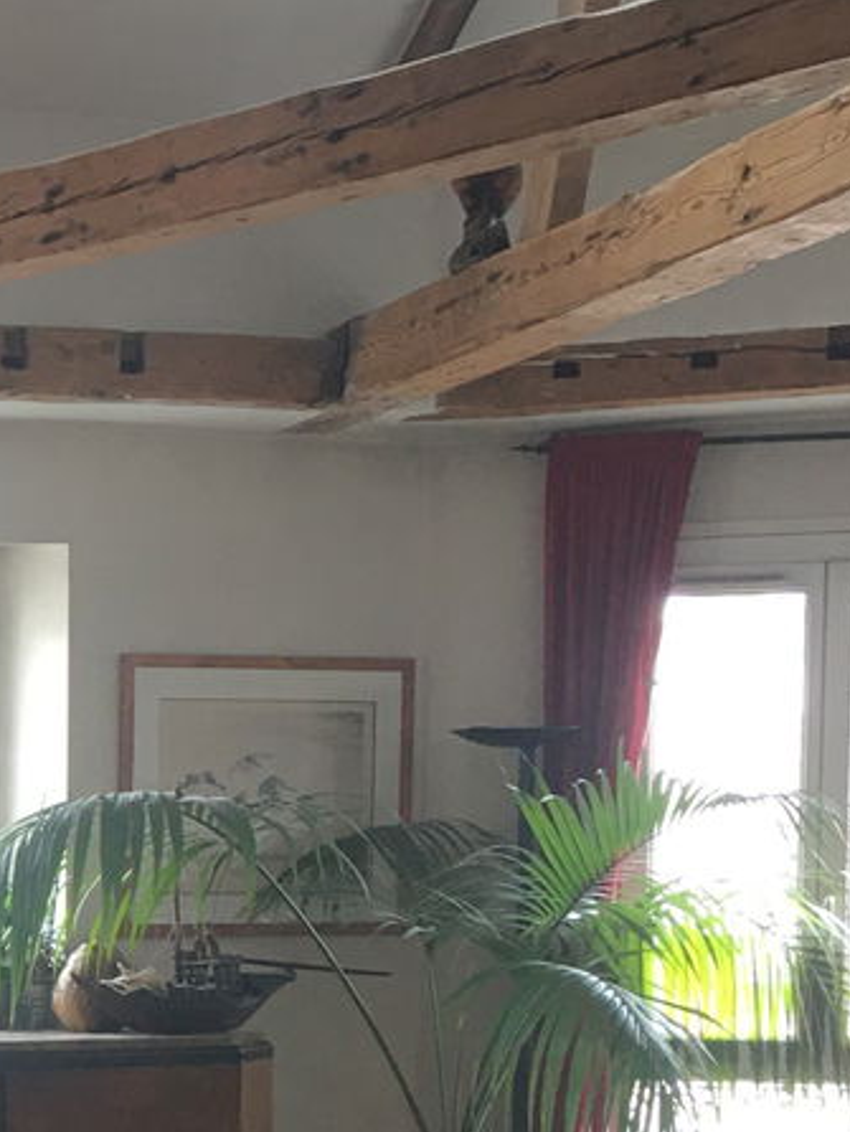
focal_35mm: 104
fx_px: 3402
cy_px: 1091
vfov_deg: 18.5
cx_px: -474
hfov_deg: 13.3
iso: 32
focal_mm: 4.15
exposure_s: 1/33
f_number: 2.2
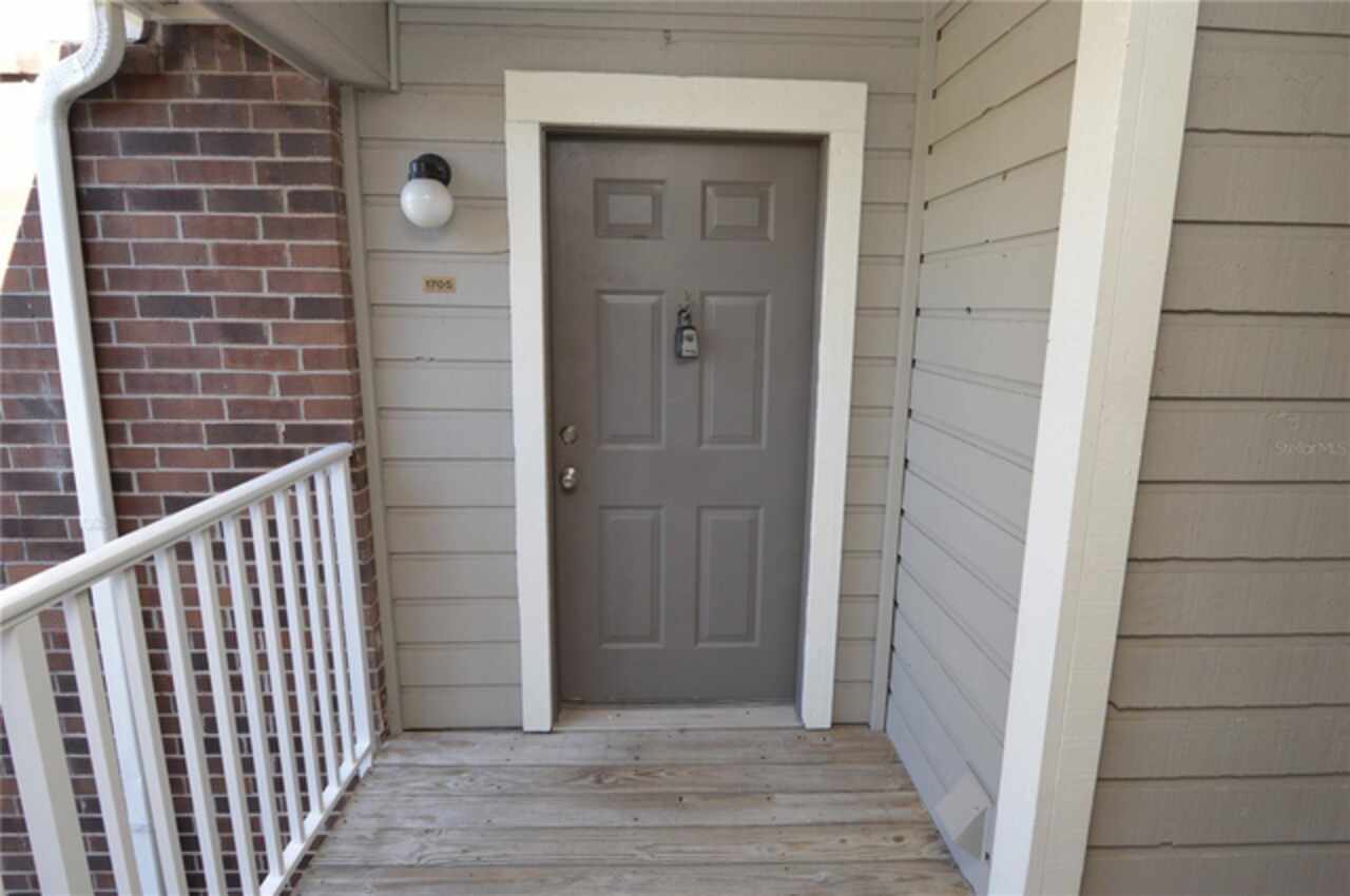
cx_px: 675
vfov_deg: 67.2
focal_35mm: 18
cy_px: 448
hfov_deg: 90.1
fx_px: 674
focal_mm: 12
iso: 400
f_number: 5
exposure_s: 1/100
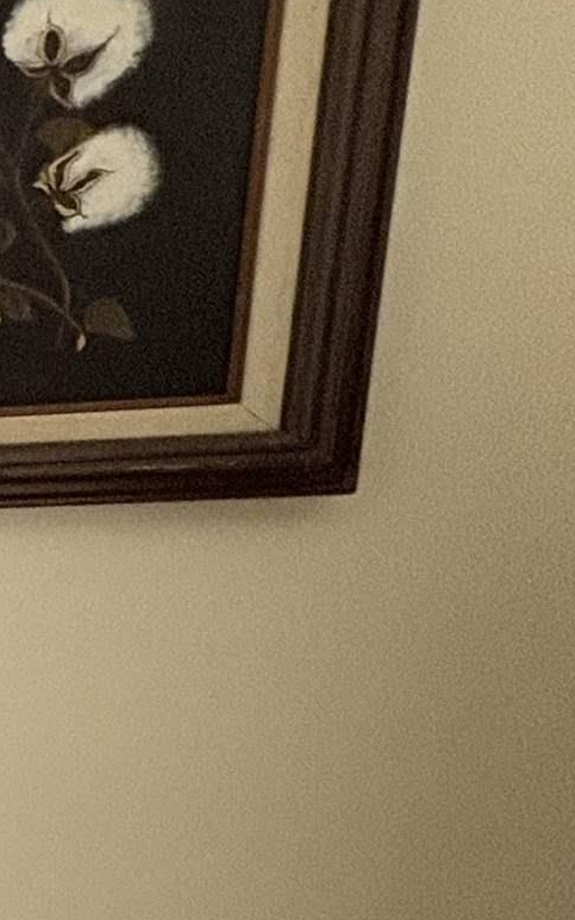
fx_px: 1480
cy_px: 745
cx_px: -1068
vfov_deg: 33.5
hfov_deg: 12.2
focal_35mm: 59
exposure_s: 1/60
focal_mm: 2.22
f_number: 2.2
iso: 320
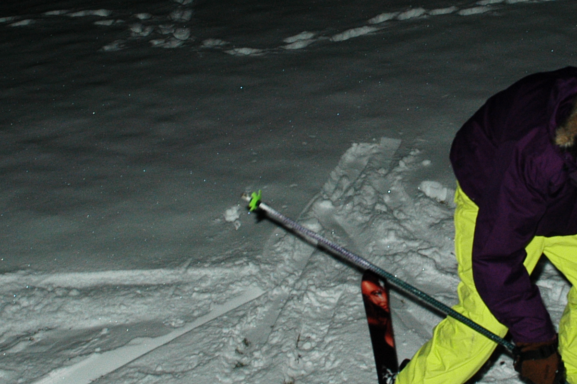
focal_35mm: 105
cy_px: 101
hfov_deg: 19.3
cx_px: 449
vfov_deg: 13.0
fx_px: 1683
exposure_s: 1/60
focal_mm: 28
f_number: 5.6
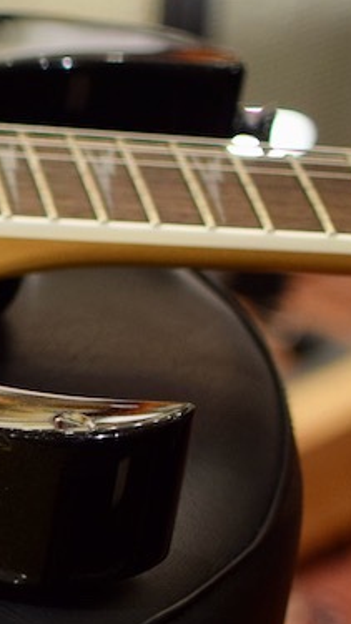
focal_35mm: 188
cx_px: -692
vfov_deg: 11.4
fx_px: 3106
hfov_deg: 6.0
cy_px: 504
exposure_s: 1/125
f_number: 1.8
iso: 400
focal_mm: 35
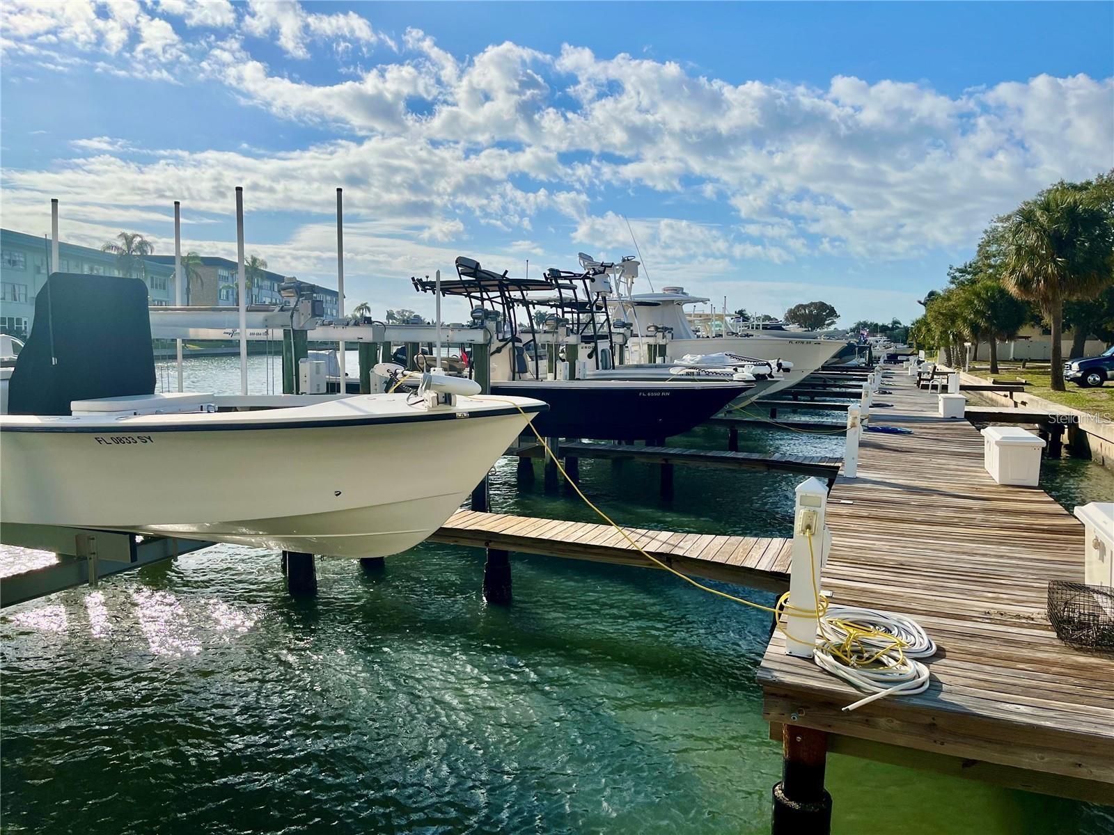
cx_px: 557
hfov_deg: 67.3
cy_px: 418
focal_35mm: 26
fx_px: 837
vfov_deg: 53.1
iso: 50
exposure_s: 1/9091
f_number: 1.6
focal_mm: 5.1
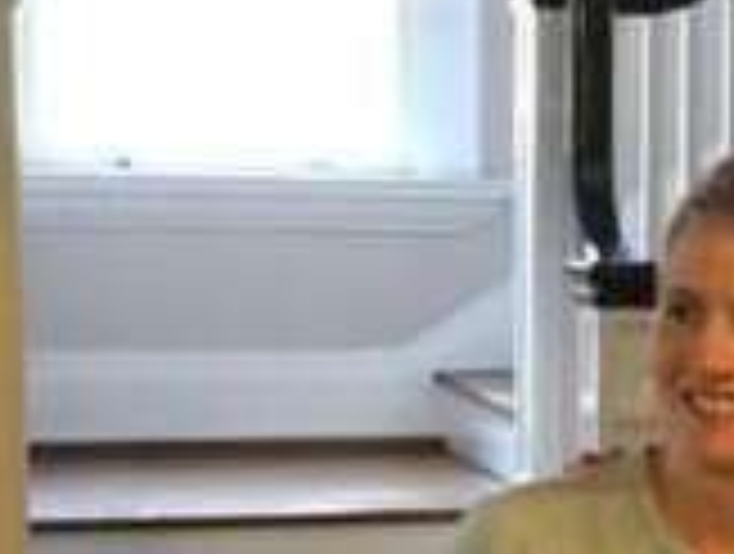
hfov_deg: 13.4
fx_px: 3018
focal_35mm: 142
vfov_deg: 10.4
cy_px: 486
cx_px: 959
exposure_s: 1/20
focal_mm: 4.15
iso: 250
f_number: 2.2
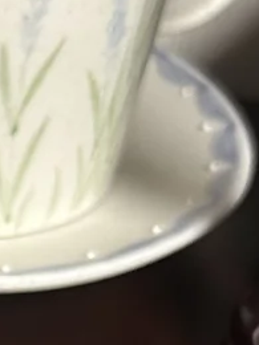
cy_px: 528
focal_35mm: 144
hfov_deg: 9.6
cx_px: -266
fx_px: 1437
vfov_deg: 12.9
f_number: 1.5
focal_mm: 5.7
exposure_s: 1/60
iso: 160
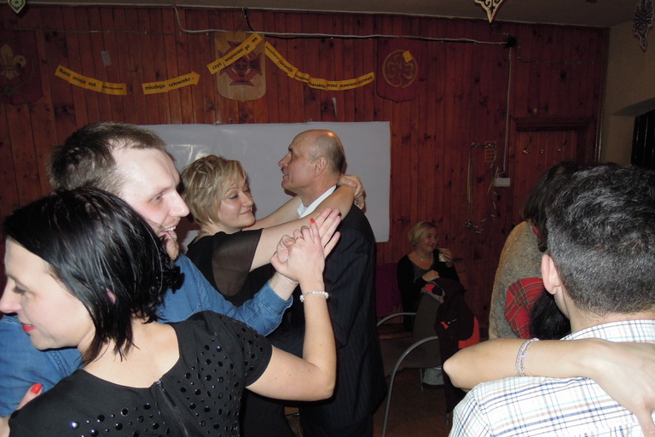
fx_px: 473
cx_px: 319
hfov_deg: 69.4
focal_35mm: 26
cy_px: 252
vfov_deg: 49.4
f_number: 1.8
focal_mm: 4.3
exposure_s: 1/30
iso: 200
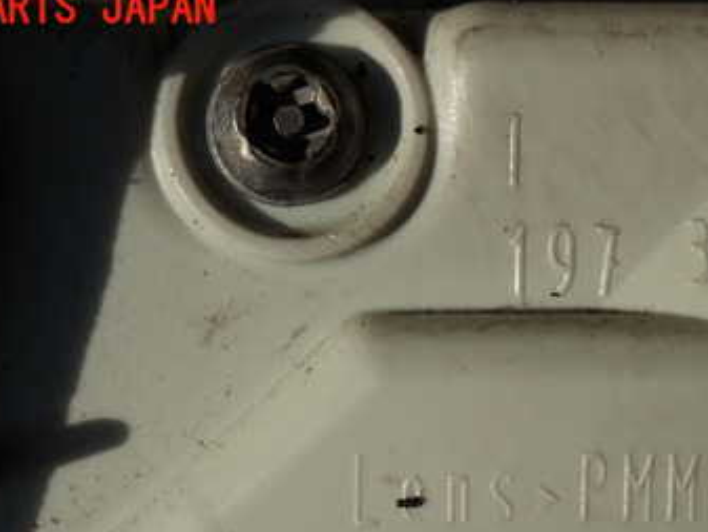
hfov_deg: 14.4
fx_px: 2803
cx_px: 464
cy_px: 456
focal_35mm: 137
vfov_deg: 10.8
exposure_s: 1/400
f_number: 4.1
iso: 100
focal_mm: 13.65
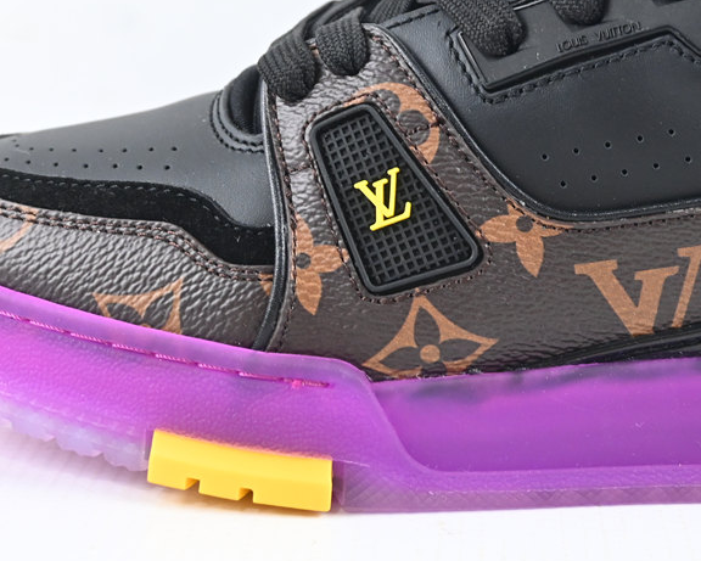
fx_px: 1763
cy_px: 130
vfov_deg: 18.0
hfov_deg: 22.2
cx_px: 565
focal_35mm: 85
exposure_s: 1/125
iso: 900
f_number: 4.8
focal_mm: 29
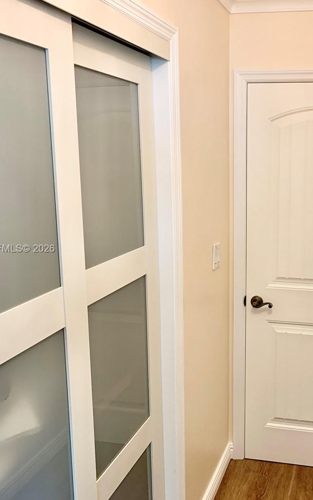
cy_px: 249
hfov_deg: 33.2
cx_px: 260
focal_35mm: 37
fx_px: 505
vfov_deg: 52.7
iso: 100
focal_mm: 4.25
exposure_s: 1/60
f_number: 1.8
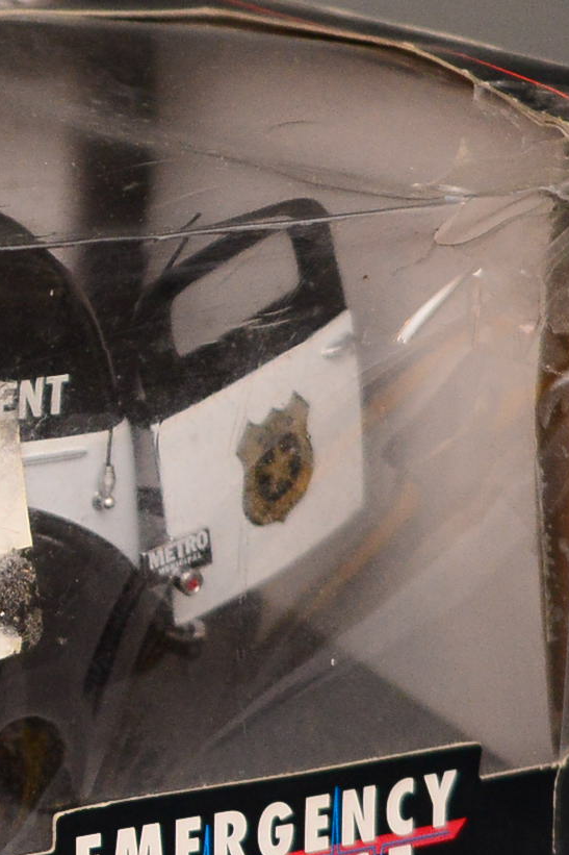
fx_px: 3652
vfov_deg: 13.3
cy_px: 504
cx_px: -569
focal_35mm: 154
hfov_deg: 8.5
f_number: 6.3
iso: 3200
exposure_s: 1/125
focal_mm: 42
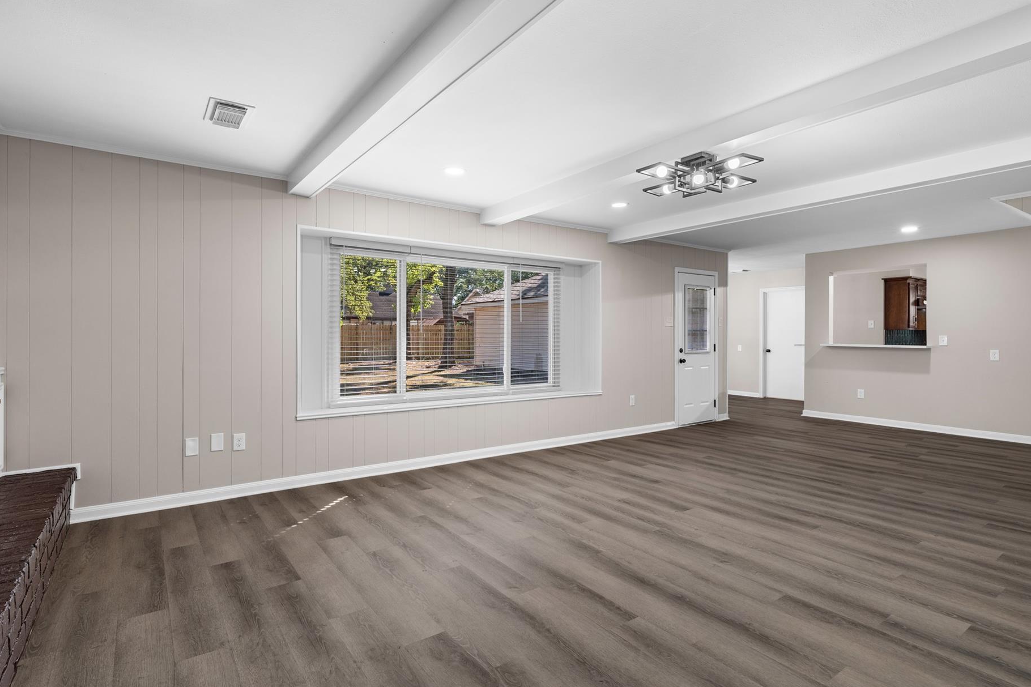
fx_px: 515
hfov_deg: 90.0
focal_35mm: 18
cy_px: 336
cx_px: 506
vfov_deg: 67.4
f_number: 9
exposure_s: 1
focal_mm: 16
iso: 200
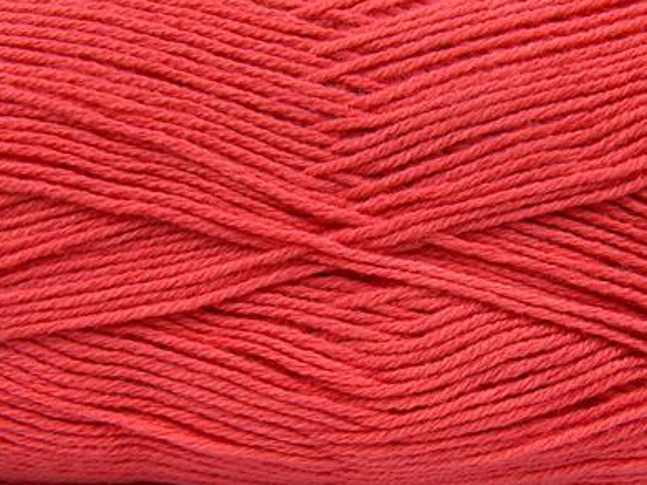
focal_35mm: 45
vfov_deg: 32.2
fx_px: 841
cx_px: 321
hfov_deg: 42.1
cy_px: 242
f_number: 2.8
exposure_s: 1/48.4
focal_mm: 8.96
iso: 200
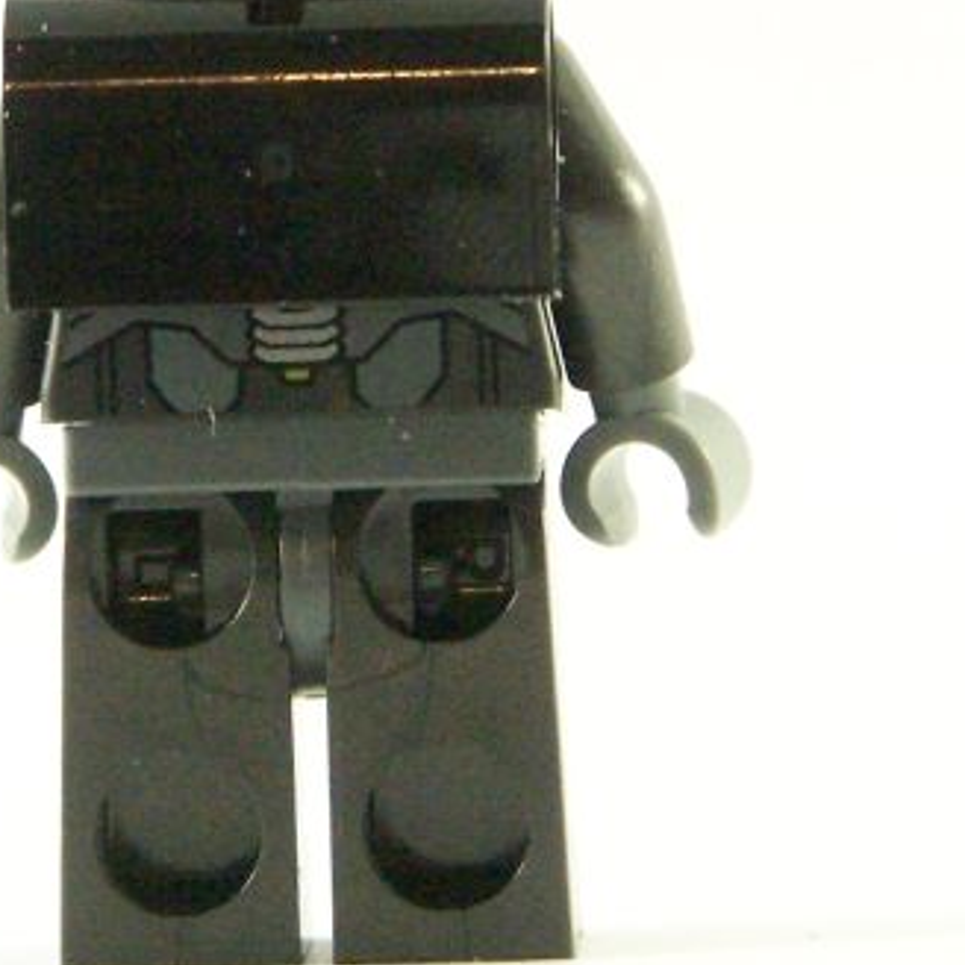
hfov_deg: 5.0
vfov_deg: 5.0
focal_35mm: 353
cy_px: 224
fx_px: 11133
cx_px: 332
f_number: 3.6
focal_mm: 21.2
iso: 400
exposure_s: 1/60
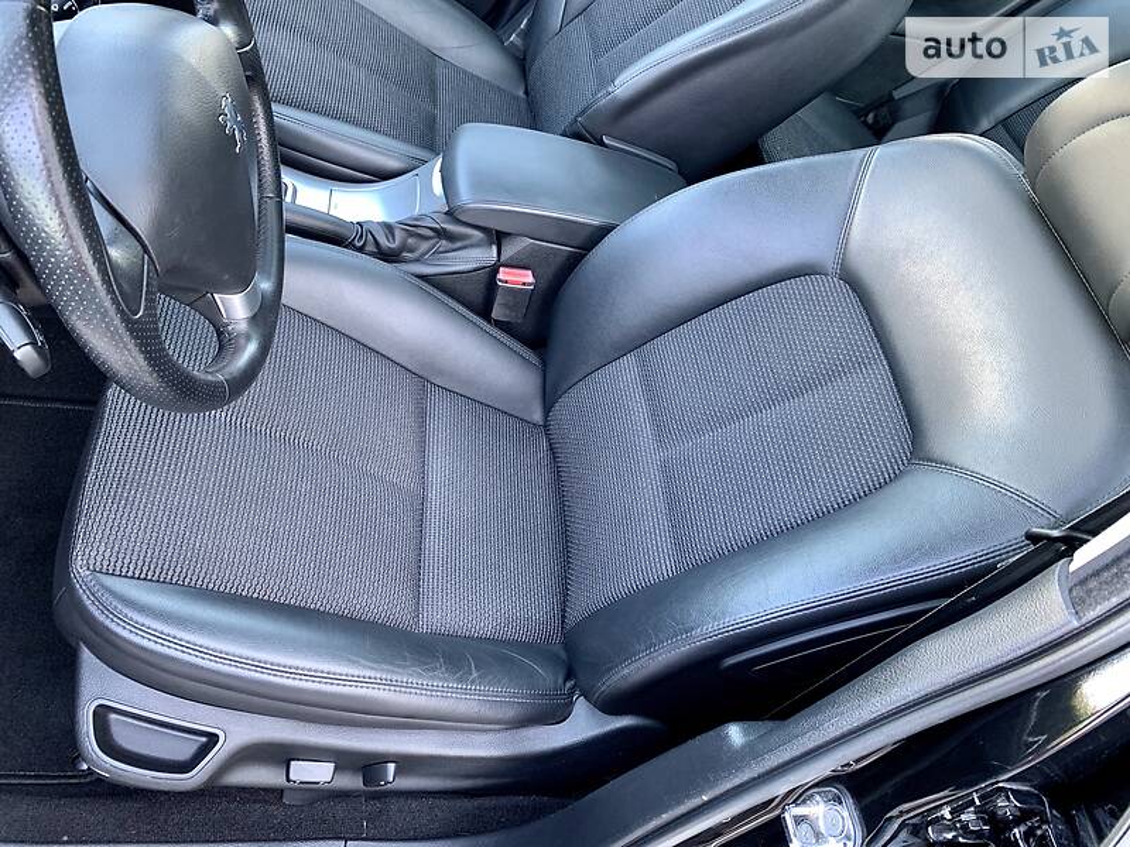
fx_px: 849
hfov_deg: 67.3
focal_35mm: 26
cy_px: 424
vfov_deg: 53.1
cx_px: 565
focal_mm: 4.2
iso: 100
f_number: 1.8
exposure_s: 1/80
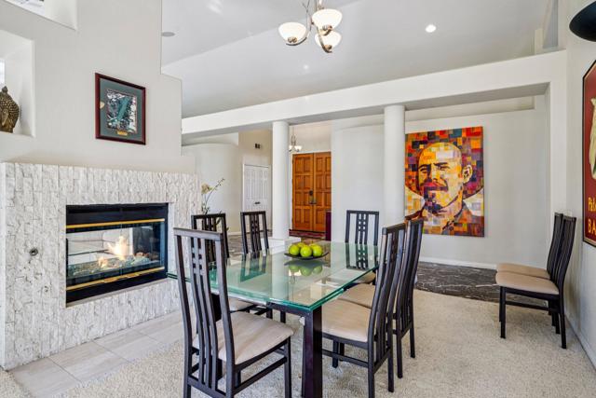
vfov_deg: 67.4
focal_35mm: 18
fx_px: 298
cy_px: 199
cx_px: 298
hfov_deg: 90.0
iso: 400
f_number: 8
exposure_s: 1/13
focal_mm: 18
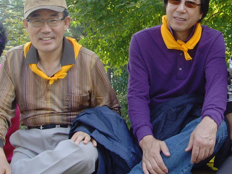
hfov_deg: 26.6
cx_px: 184
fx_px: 482
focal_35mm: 72
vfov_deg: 20.3
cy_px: 45
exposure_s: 1/60
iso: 100
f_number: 3.5
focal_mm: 6.6
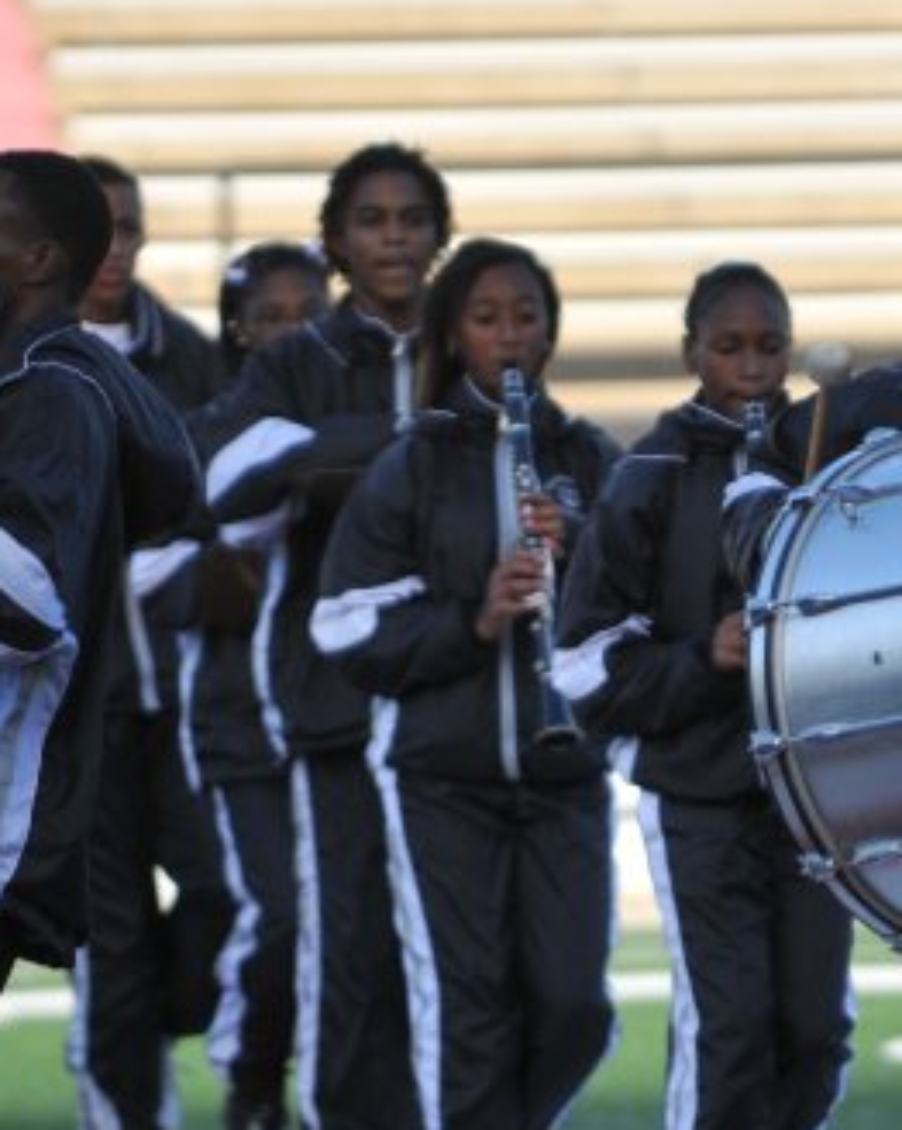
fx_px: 22913
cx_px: 847
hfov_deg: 2.3
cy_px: 649
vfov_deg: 2.8
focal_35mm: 686
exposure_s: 1/1600
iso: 200
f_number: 2.8
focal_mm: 200
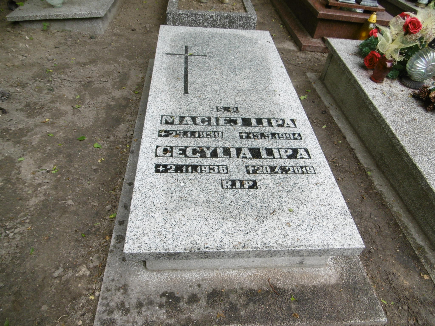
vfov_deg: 56.8
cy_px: 163
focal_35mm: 24
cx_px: 218
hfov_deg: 71.6
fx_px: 302
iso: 100
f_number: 3.1
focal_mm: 4.3
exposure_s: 1/200
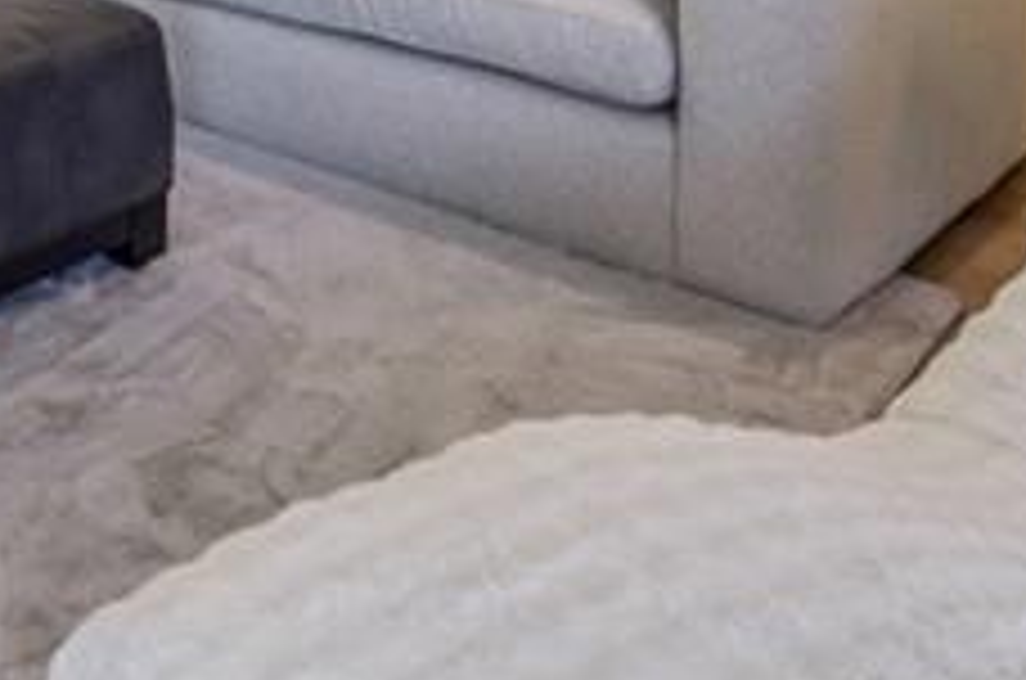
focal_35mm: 63
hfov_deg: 28.7
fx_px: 1792
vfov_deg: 17.5
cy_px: -543
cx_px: -130
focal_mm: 14
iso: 400
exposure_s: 1/20
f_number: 8
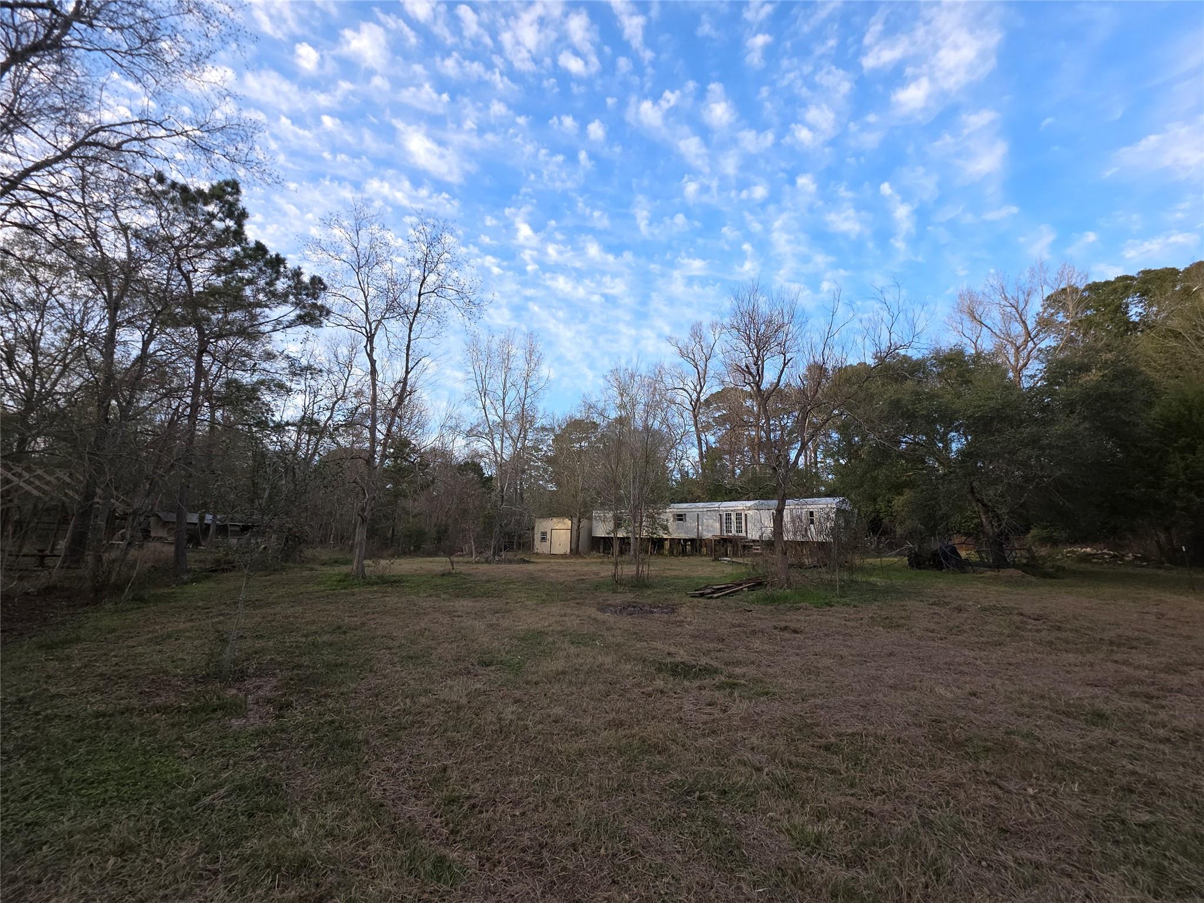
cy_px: 452
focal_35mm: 13
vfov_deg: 89.9
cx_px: 602
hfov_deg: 106.2
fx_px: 452
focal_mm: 2.2
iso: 20
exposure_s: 1/188
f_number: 1.9
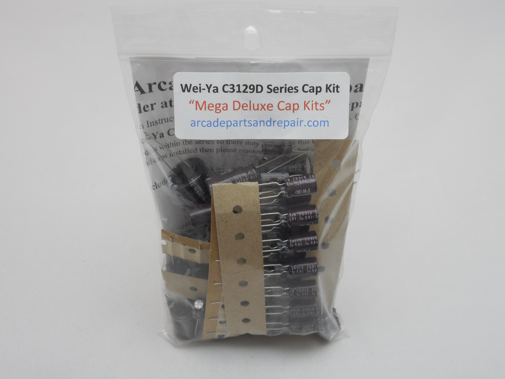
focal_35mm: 44
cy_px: 190
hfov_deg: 42.9
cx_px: 252
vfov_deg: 32.9
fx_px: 642
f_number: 4.7
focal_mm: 7.9
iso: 110
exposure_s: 1/30
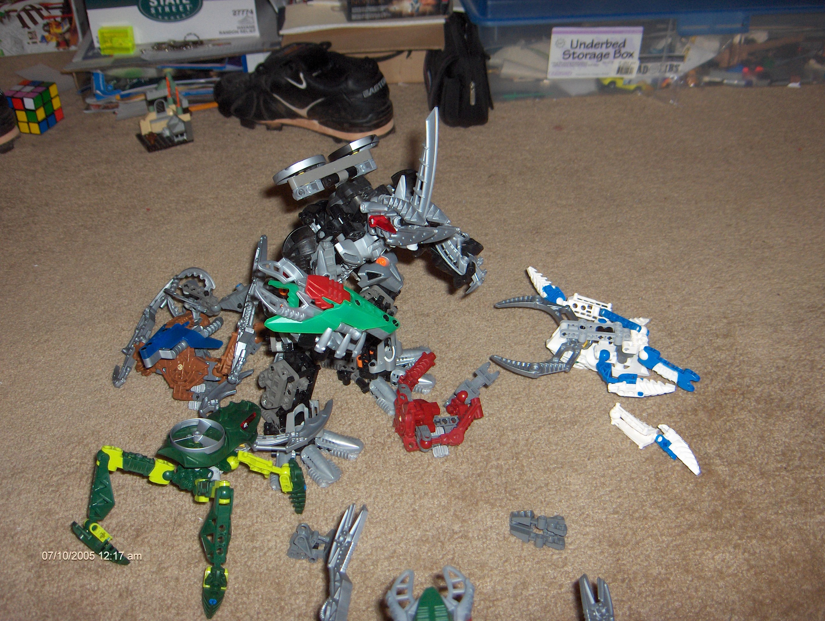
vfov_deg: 36.9
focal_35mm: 39
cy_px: 310
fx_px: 931
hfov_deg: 47.8
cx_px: 412
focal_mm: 8
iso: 100
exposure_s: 1/60
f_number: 2.8
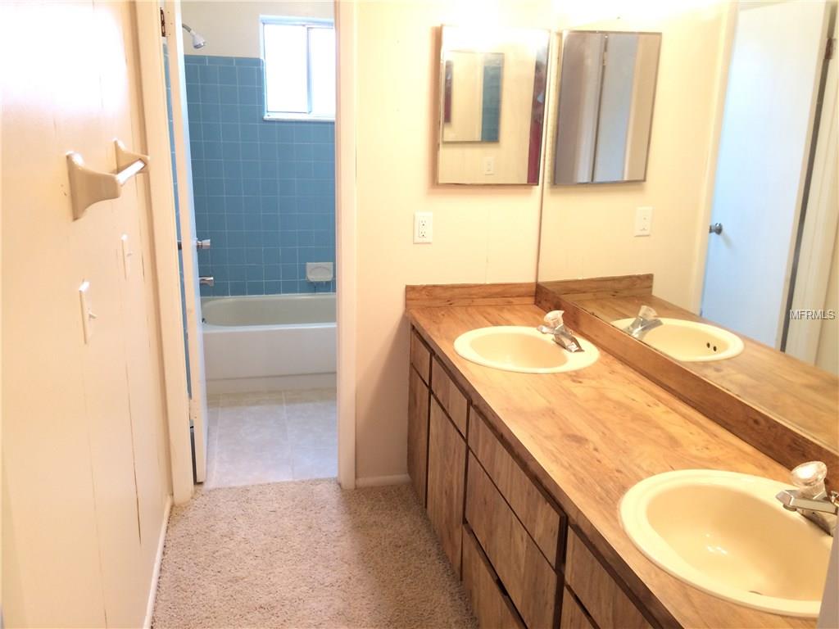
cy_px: 314
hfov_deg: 61.7
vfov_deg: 48.2
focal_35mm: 29
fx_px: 703
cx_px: 420
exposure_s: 1/30
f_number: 2.2
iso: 100
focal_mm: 4.15
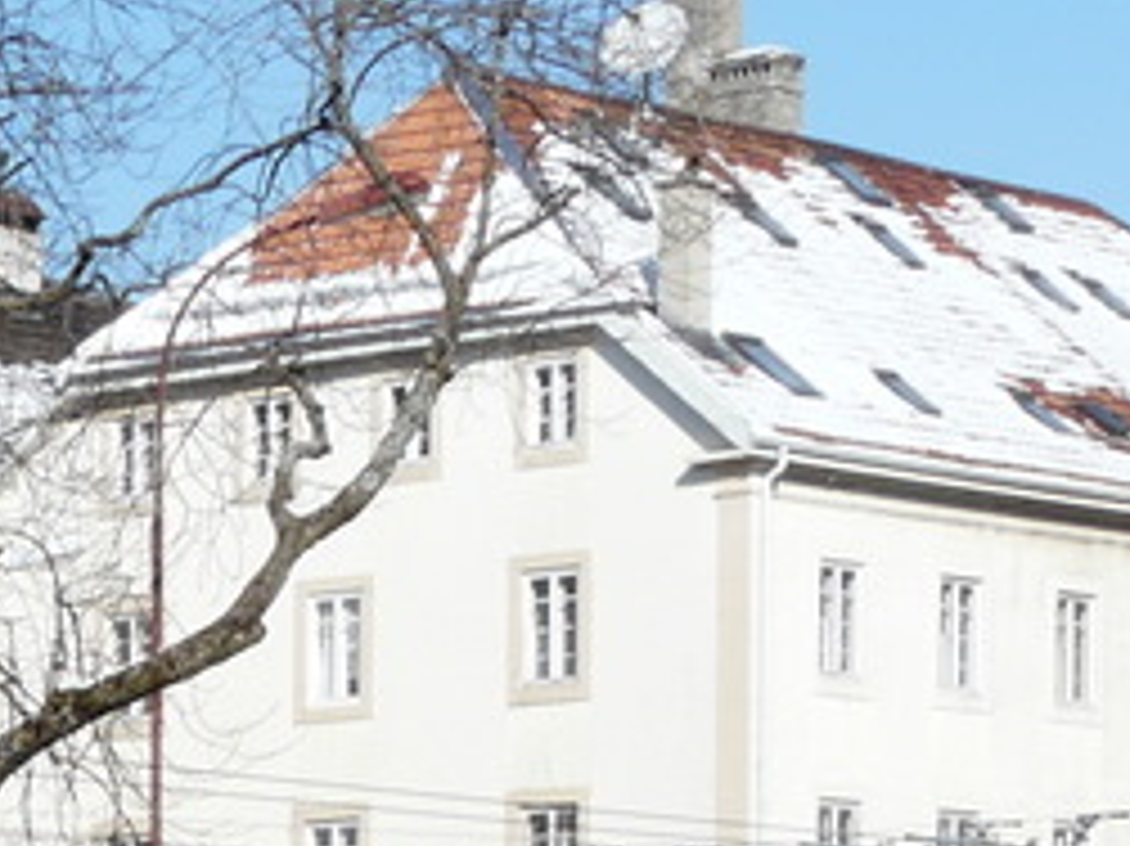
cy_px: 1364
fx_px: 6232
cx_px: -500
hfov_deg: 10.1
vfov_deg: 7.6
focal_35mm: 191
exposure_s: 1/500
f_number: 6.3
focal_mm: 7.9
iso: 100
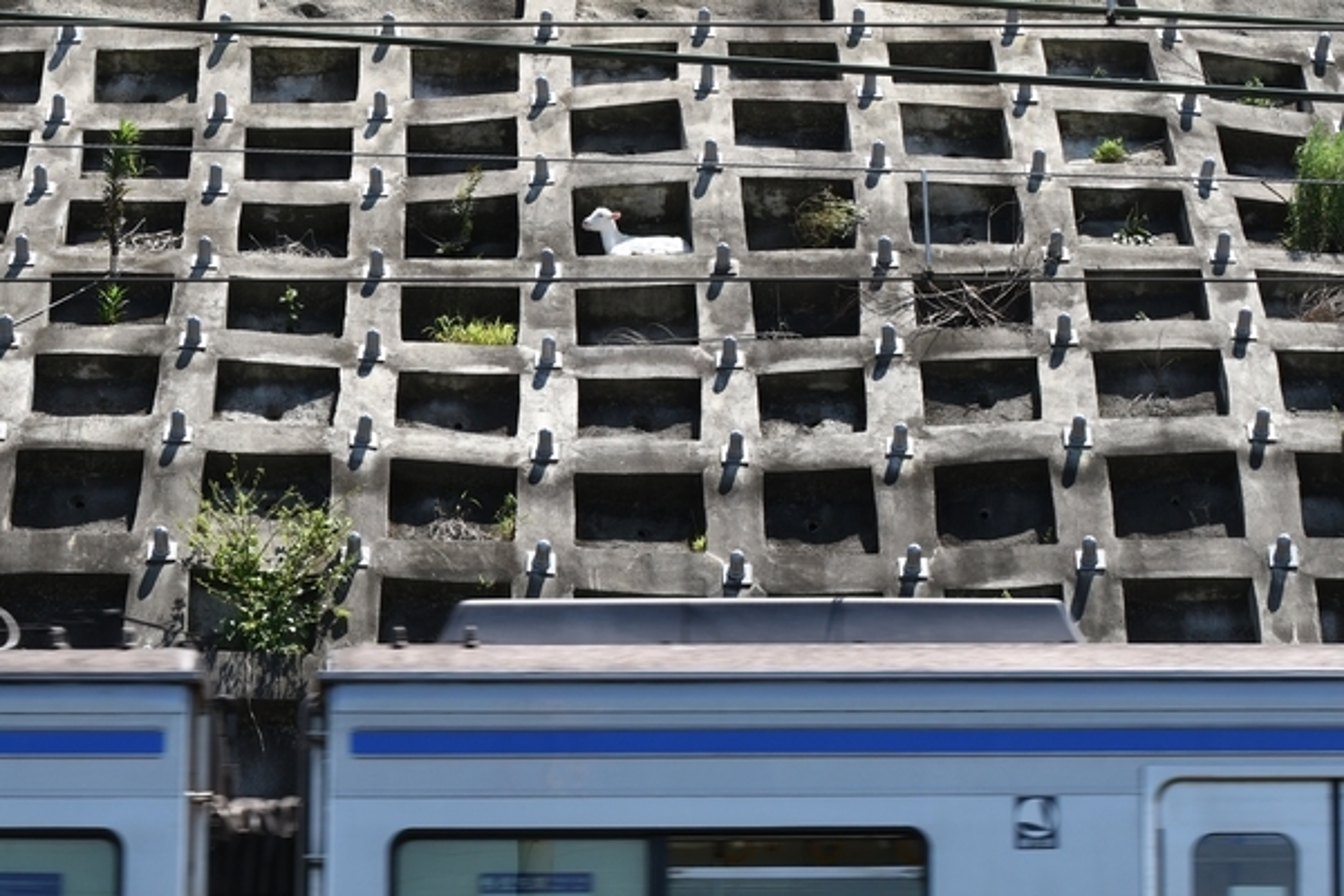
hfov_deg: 19.5
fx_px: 3920
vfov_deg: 13.0
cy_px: 448
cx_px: 672
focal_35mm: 105
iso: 400
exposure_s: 1/400
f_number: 10
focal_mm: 70
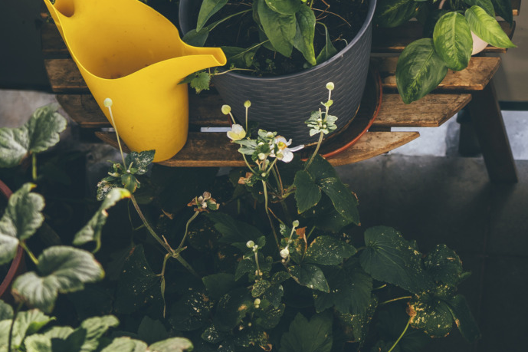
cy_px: -103
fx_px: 1525
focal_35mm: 104
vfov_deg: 12.7
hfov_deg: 19.2
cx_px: 502
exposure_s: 1/250
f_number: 3.5
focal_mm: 35
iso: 100
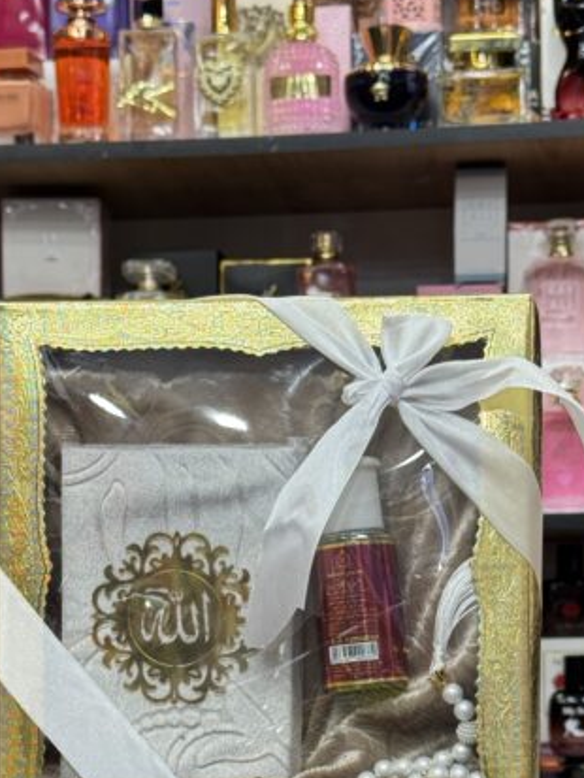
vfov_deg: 20.6
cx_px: 271
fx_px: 2091
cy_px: 725
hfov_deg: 15.9
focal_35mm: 93
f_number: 1.78
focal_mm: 6.76
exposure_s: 1/50
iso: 64
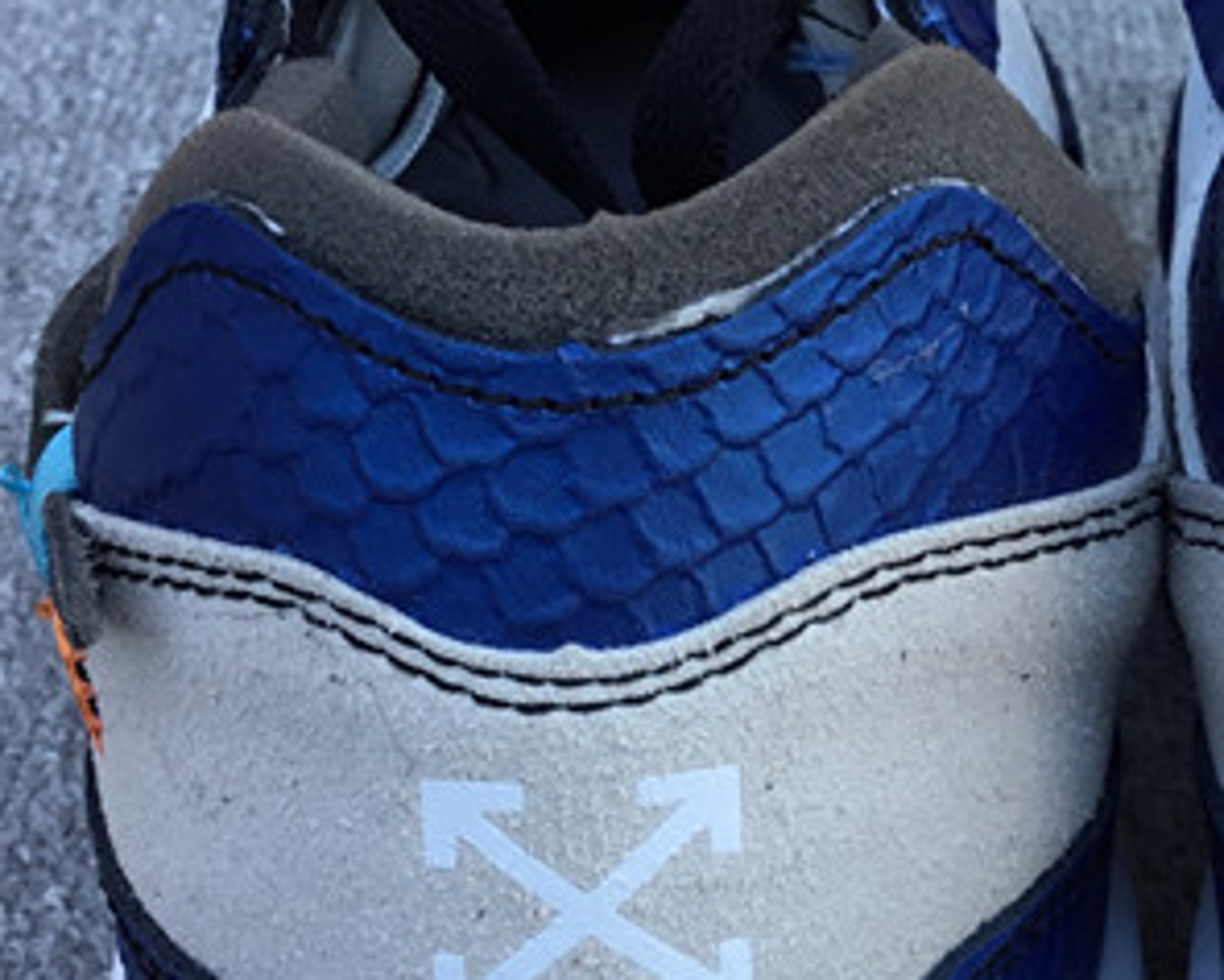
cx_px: 1112
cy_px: 569
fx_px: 3334
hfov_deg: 20.4
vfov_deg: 16.7
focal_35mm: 92
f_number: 2.4
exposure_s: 1/107
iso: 25
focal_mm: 3.3
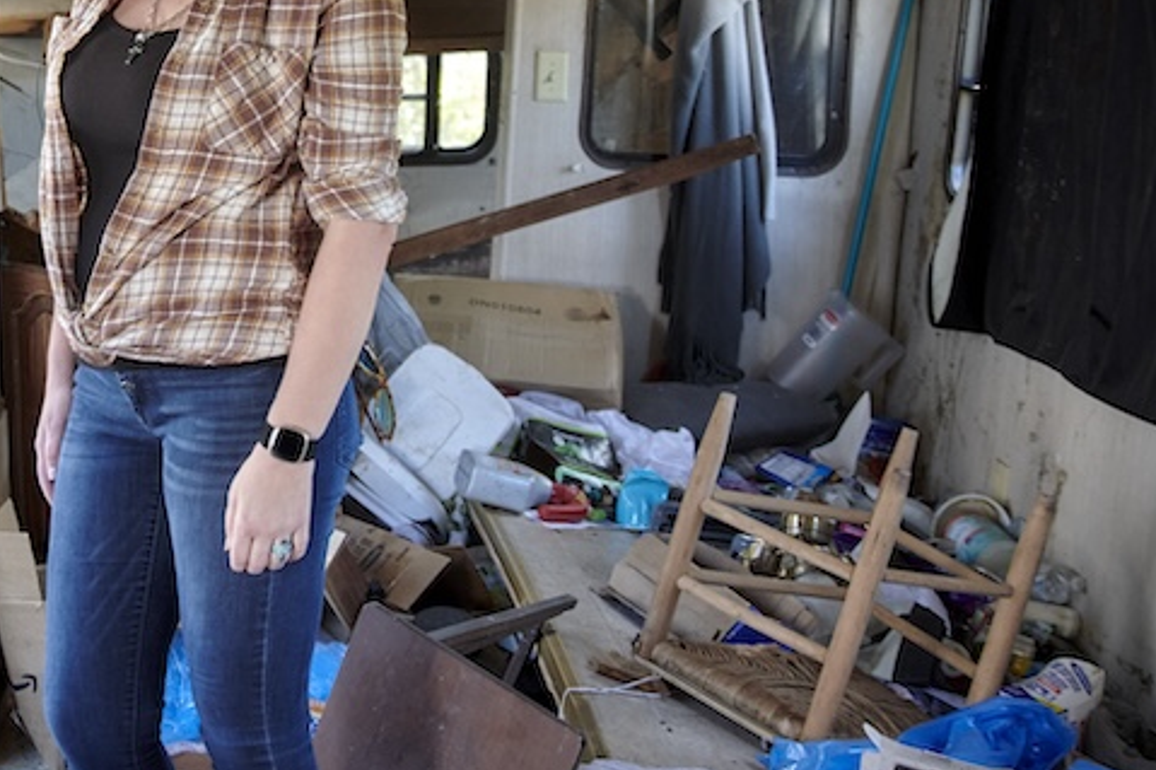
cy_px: 122
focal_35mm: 71
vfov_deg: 18.9
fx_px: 2279
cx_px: 186
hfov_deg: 27.7
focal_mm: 34
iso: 500
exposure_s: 1/60
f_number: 2.8
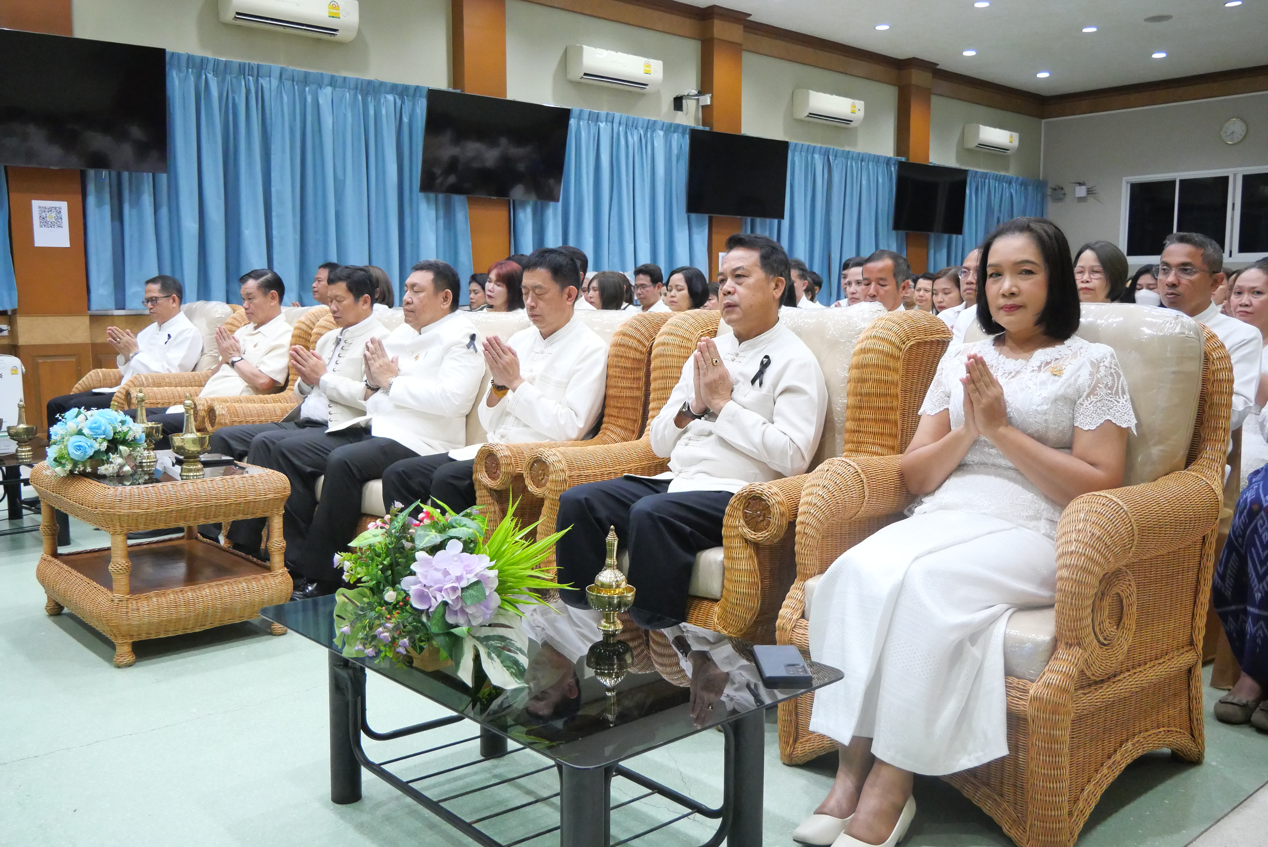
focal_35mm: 31
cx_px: 634
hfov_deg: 60.3
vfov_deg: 42.4
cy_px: 424
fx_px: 1093
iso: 3200
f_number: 3.7
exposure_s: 1/125
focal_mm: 15
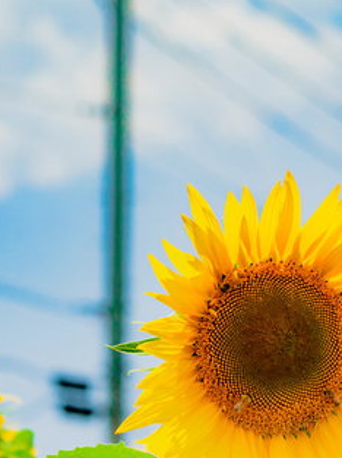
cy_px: 167
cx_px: 308
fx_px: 4211
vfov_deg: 6.2
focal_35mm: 319
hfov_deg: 4.6
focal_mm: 92
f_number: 9
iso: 200
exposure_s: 1/640
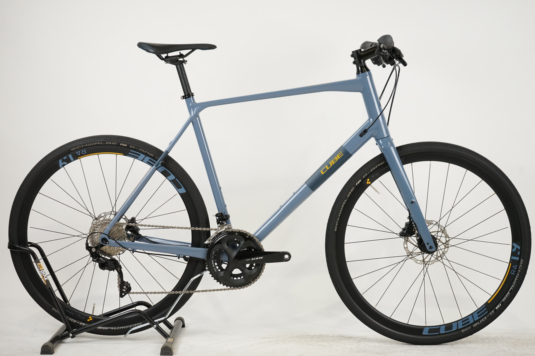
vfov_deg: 20.3
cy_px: 178
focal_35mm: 67
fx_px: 996
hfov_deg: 30.1
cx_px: 268
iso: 1600
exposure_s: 1/200
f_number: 5.6
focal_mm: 67
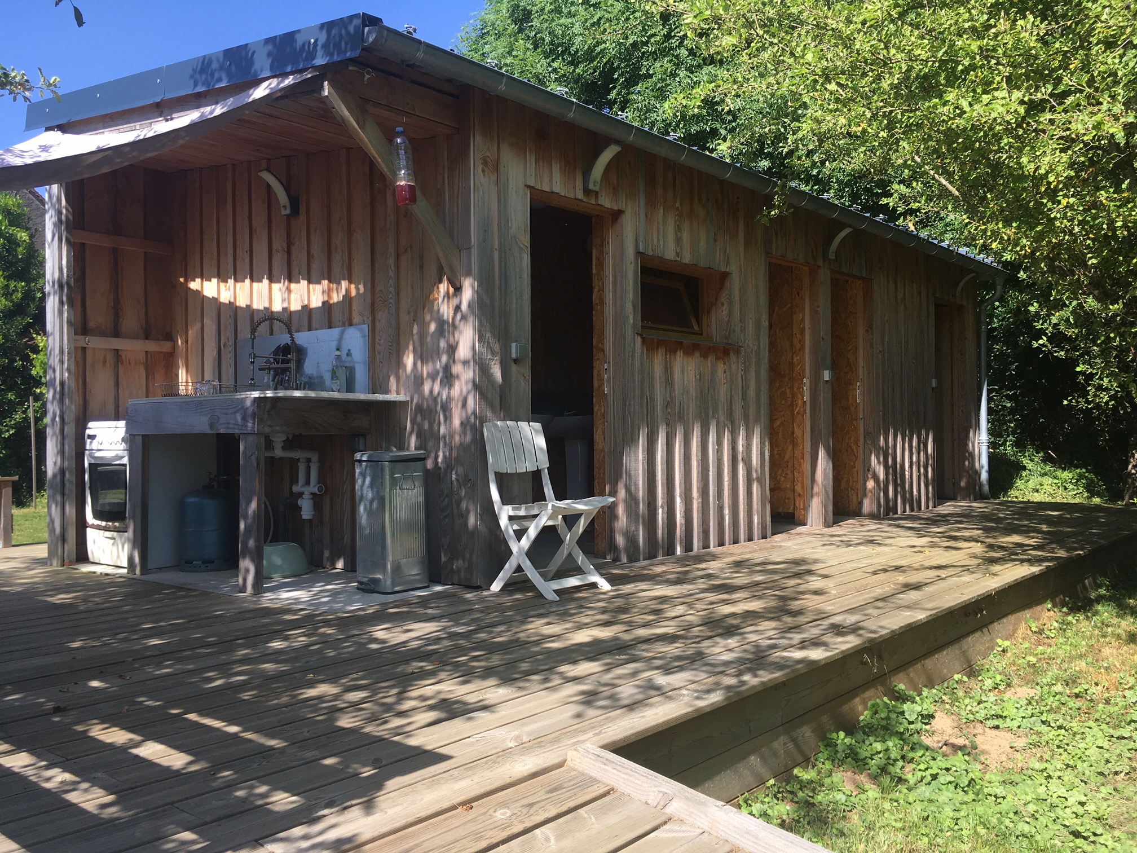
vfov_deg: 48.2
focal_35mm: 29
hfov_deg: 61.7
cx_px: 568
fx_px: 953
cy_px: 426
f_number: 2.2
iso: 25
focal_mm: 4.15
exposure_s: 1/582
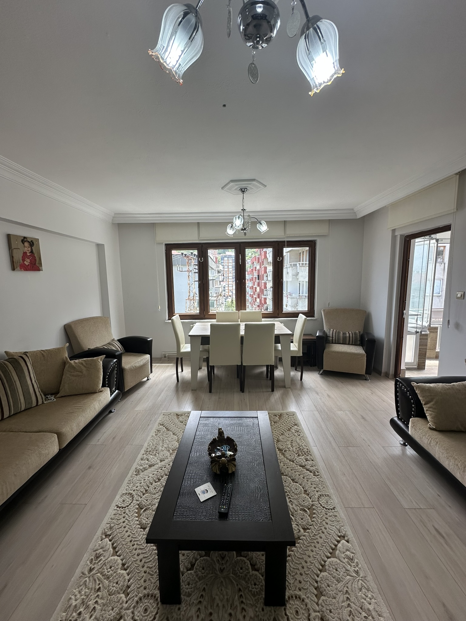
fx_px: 251
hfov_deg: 85.7
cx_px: 233
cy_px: 310
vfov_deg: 102.1
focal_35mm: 14
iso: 40
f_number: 2.2
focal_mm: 2.22
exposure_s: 1/170
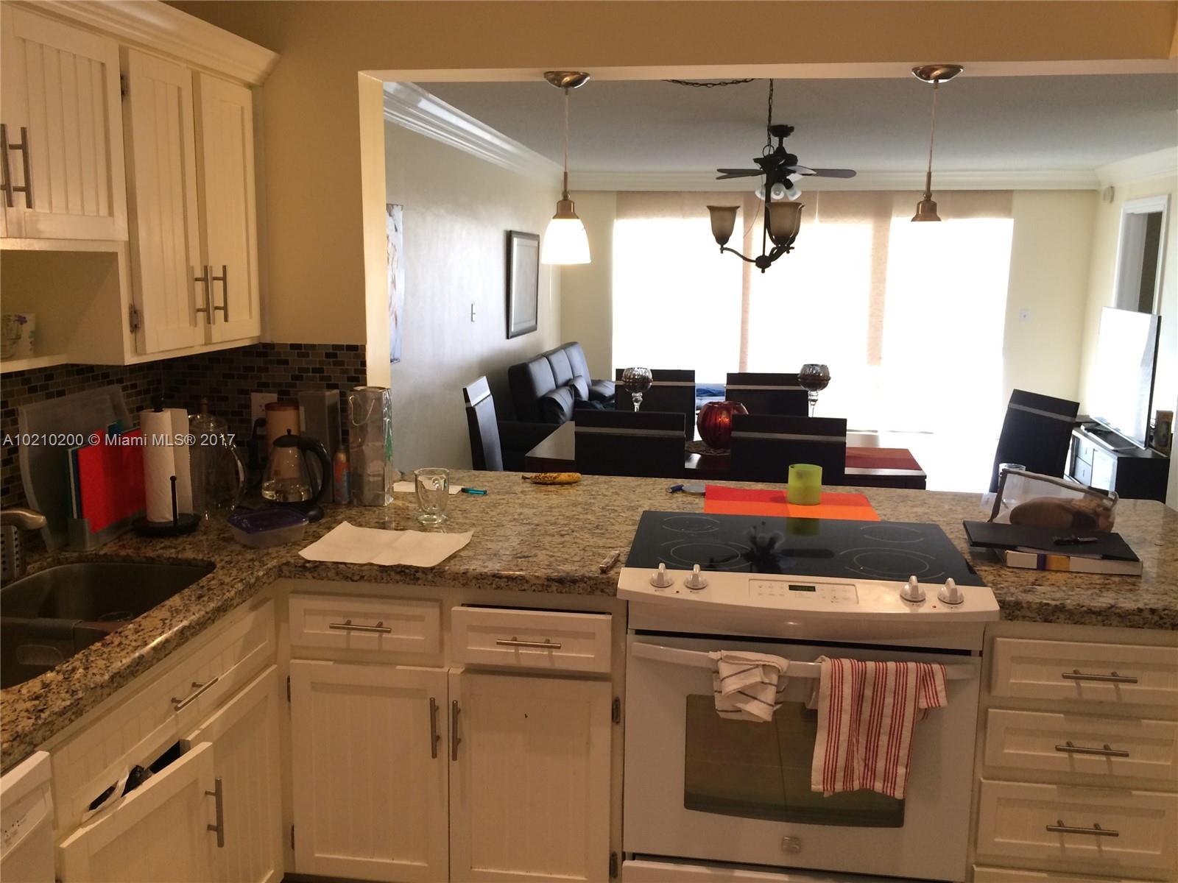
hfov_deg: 61.7
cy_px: 442
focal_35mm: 29
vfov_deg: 48.2
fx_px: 987
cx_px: 589
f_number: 2.2
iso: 100
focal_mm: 4.15
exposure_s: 1/30
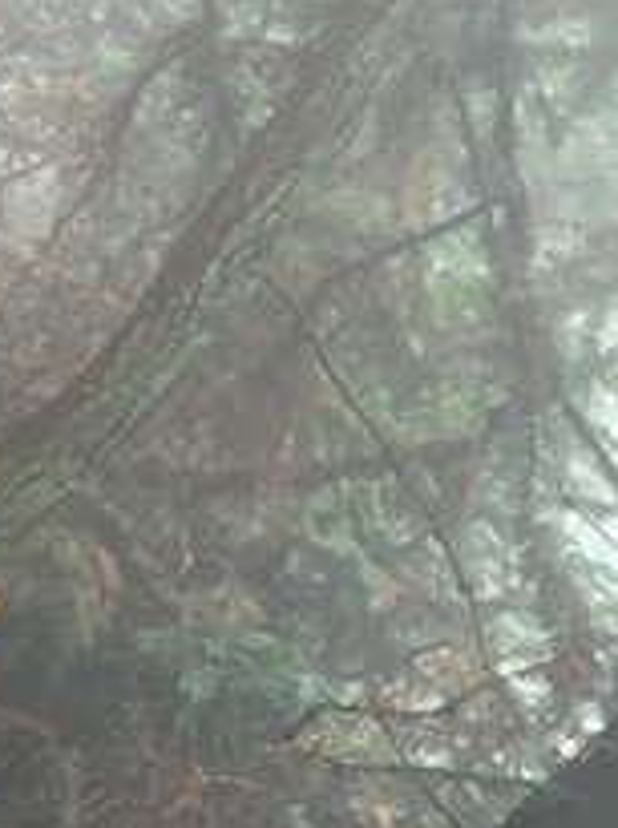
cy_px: 572
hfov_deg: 12.1
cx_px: -551
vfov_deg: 17.7
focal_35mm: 111
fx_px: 2651
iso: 32
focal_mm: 4.15
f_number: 2.2
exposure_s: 1/50
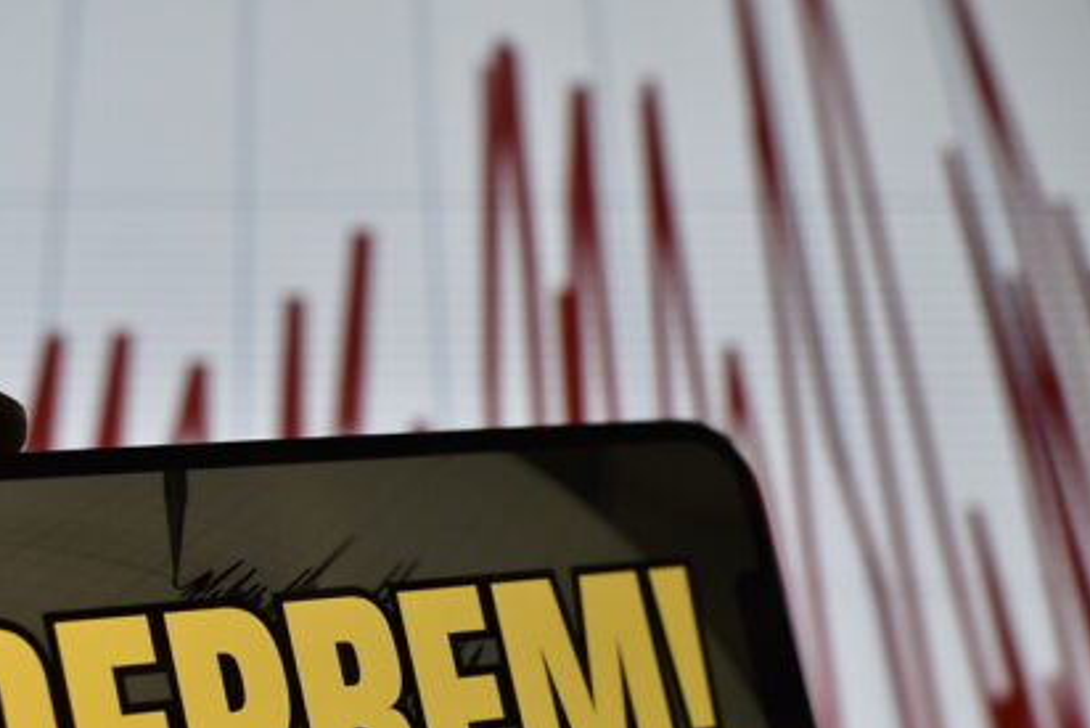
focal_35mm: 91
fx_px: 2756
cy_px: 658
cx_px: 606
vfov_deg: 14.9
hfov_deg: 22.4
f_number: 4.5
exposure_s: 1/160
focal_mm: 50
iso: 800
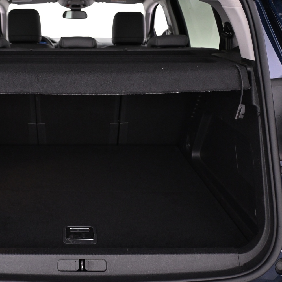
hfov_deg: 40.4
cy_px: 131
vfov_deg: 41.5
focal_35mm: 40
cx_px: 73
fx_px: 372
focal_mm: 19.5
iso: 1600
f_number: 3.8
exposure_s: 1/30
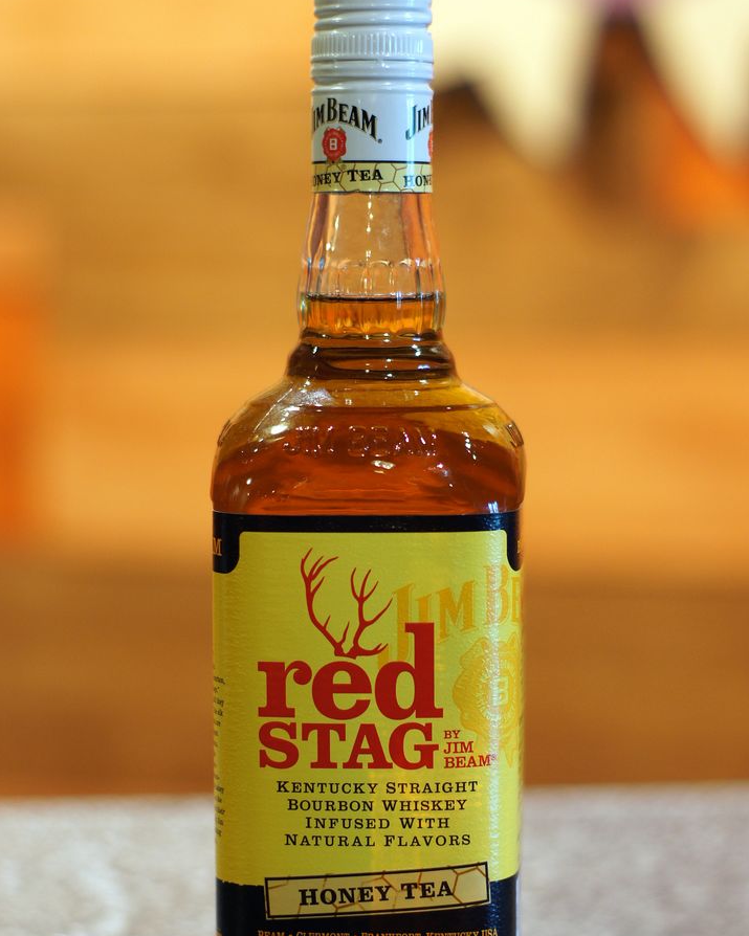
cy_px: 538
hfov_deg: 18.1
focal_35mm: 85
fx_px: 2356
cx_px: 373
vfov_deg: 22.5
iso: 320
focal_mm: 50
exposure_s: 1/80
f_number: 2
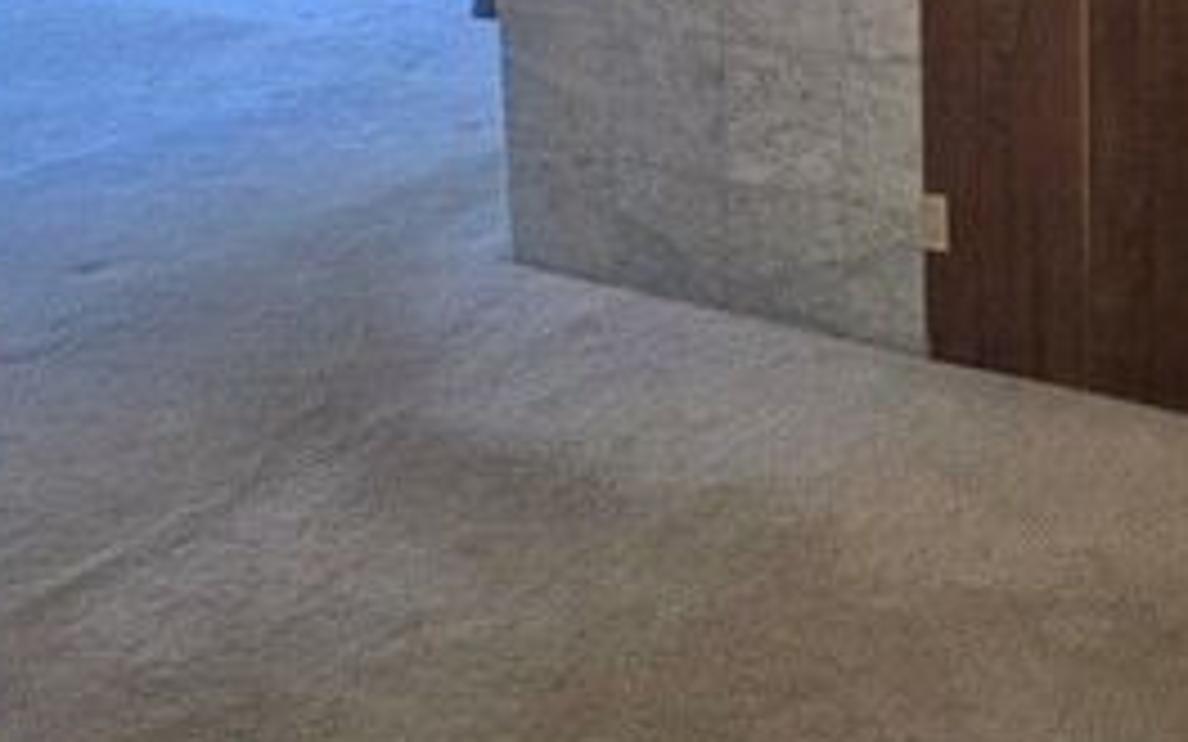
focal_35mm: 59
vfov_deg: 20.2
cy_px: -207
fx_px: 1910
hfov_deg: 33.1
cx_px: 1017
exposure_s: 1/120
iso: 200
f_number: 1.7
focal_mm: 6.3
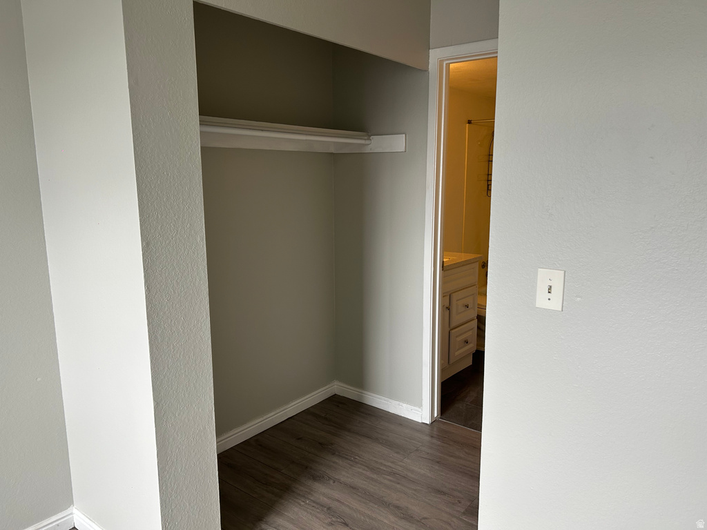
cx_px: 354
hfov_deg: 67.3
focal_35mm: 26
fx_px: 531
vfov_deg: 53.1
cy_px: 265
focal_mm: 5.7
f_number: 1.5
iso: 80
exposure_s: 1/120
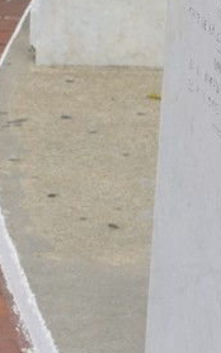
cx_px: 38
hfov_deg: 2.2
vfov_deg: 3.5
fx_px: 5757
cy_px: -576
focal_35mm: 598
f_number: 7.1
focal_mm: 102
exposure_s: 1/500
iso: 200
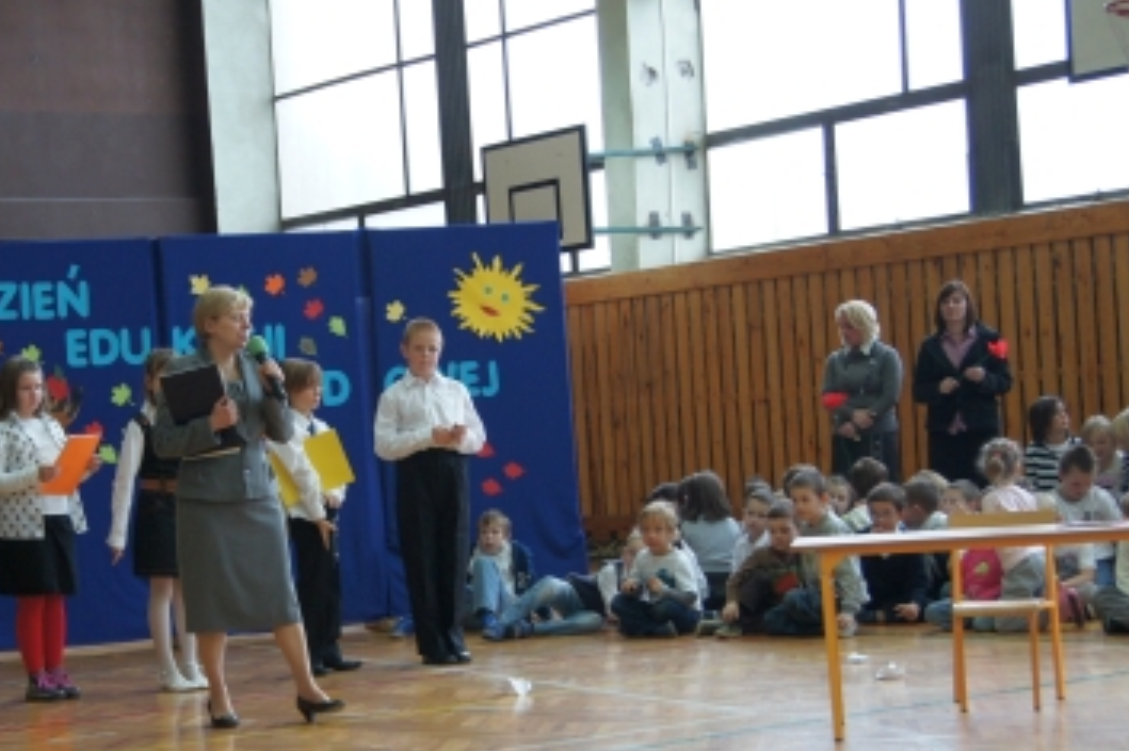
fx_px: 2468
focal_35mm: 79
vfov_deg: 17.2
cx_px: 365
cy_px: 542
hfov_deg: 25.6
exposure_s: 1/60
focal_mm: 35
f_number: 5
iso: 640
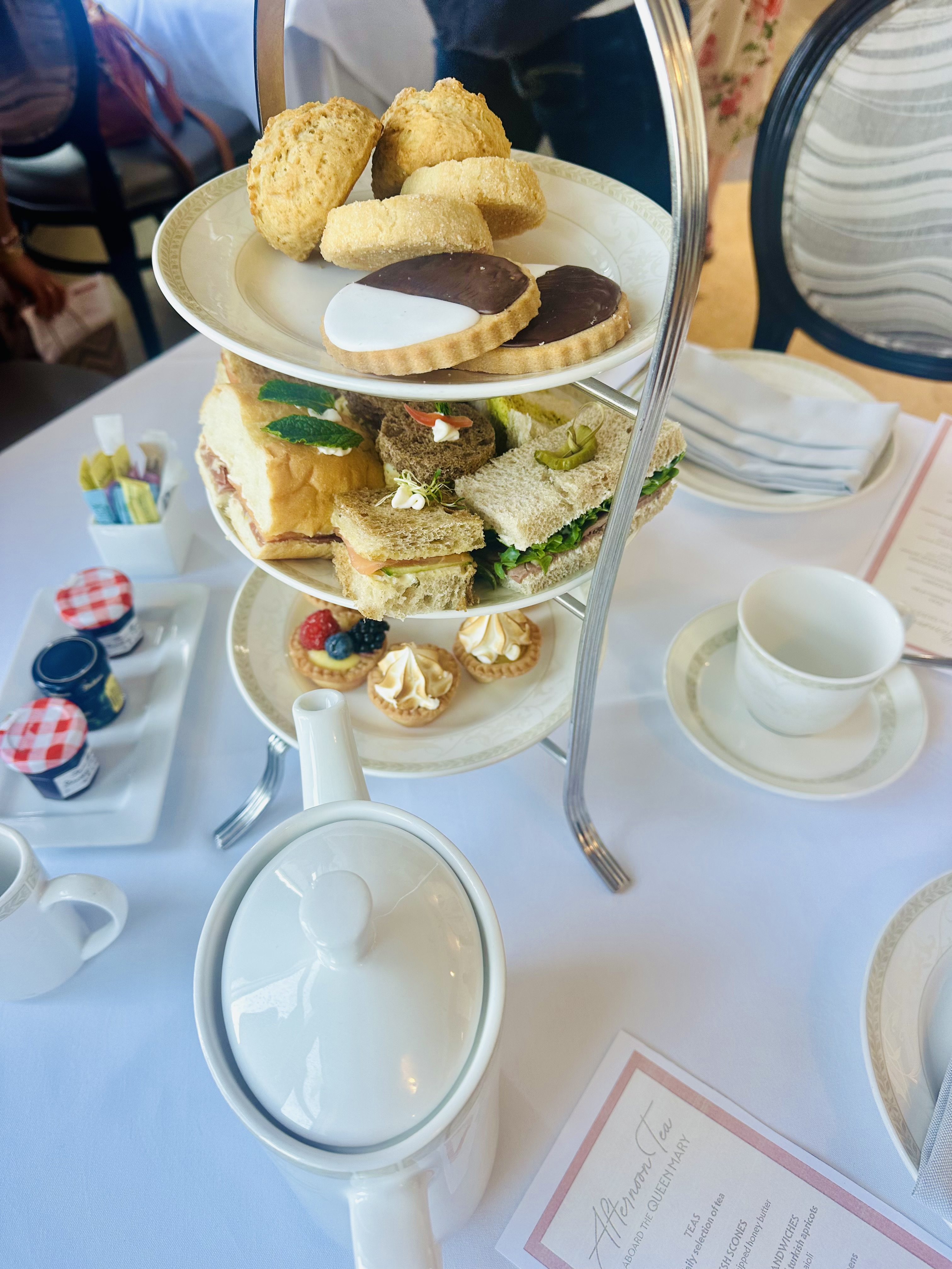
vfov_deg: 71.6
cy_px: 634
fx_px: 880
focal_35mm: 24
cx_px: 476
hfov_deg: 56.8
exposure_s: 1/120
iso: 80
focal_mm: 6.86
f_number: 1.78
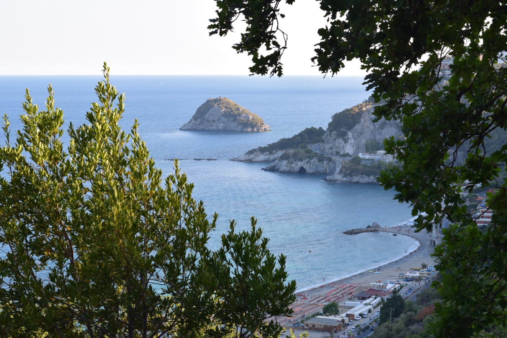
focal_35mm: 75
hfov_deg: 27.0
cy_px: 169
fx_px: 1056
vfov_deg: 18.2
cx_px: 254
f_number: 10
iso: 400
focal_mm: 50
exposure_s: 1/200
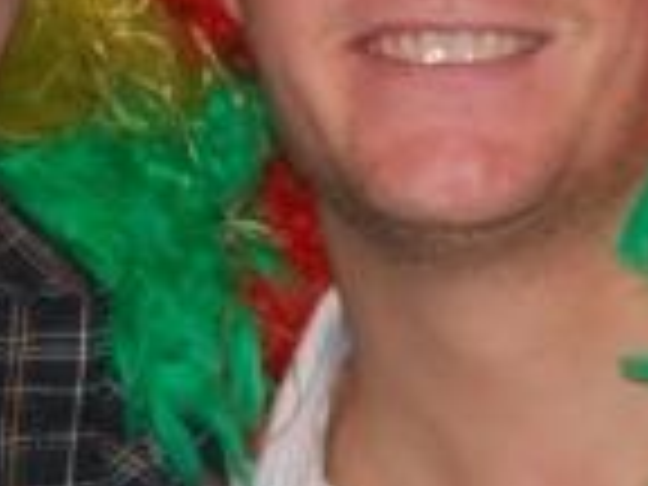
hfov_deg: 6.0
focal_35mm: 331
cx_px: 238
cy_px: -88
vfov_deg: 4.5
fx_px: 6196
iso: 200
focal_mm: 55
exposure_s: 1/60
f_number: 4
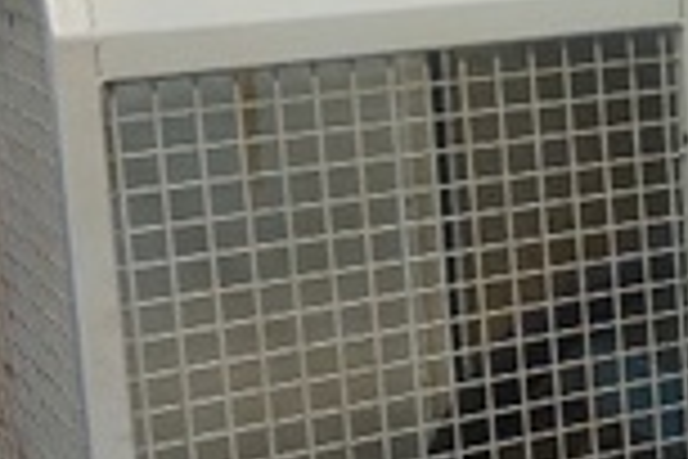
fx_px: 2159
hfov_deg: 14.3
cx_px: 1470
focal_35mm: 113
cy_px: 9
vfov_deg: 12.0
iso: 1000
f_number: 4
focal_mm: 16
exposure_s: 1/160
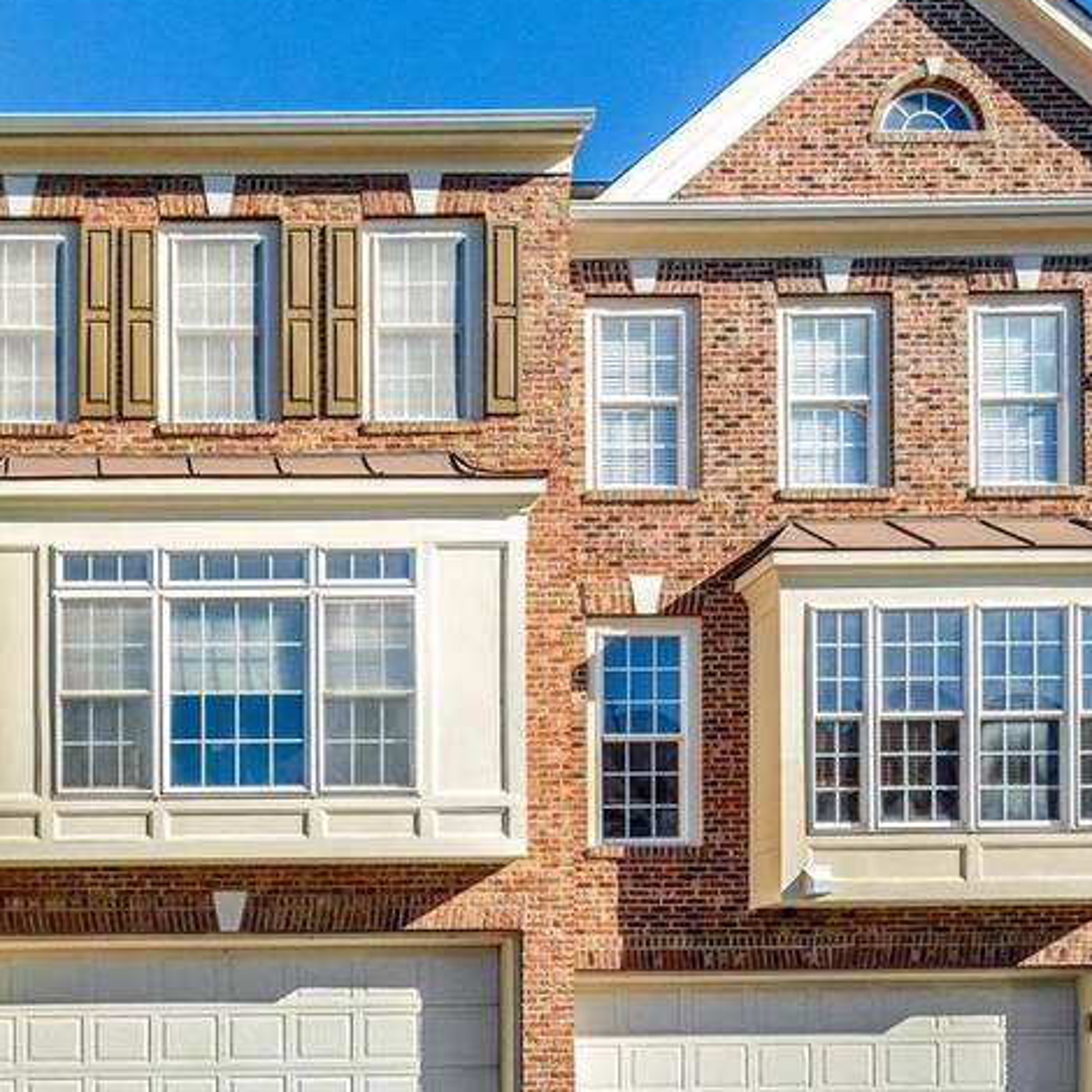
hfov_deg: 40.8
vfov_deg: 43.4
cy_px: 826
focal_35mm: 37
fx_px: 1321
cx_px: 72
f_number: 8
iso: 1250
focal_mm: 16
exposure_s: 1/2500
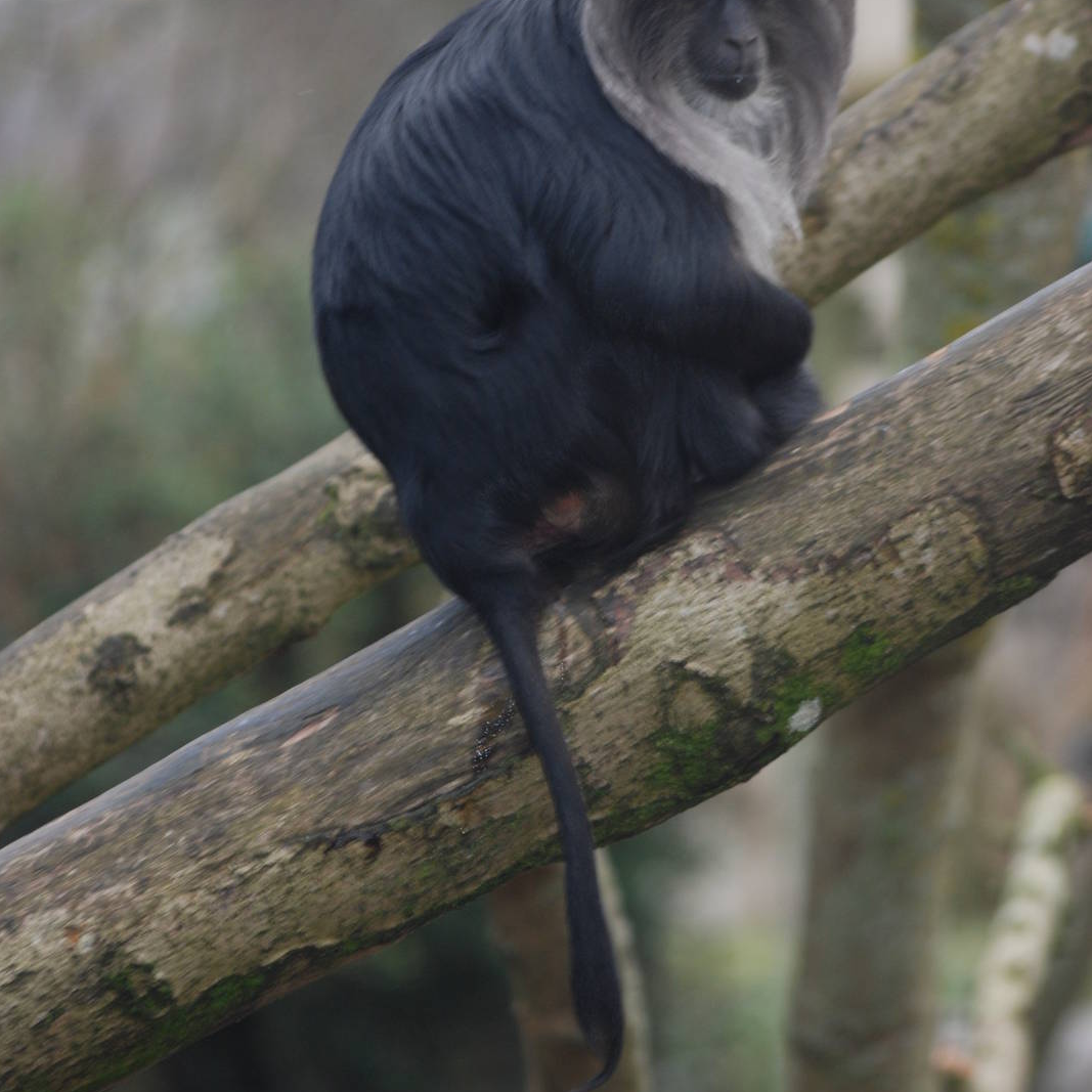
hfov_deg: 6.1
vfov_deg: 6.1
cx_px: 546
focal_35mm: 287
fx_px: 10243
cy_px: 500
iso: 320
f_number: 4.5
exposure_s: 1/60
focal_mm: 150
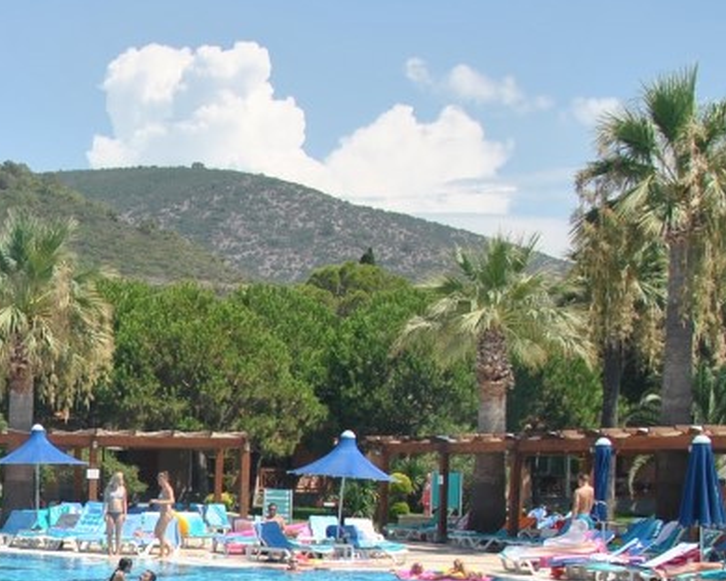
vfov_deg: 17.9
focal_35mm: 83
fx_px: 1783
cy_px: 618
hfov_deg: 21.5
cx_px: -124
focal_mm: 20
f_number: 8
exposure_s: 1/250
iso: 100
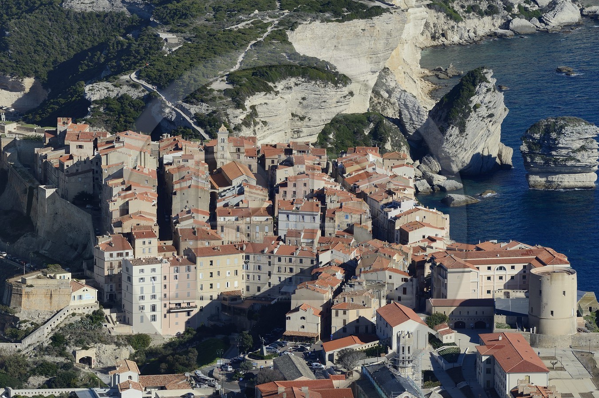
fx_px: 3940
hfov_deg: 8.7
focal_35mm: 237
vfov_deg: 5.8
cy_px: 228
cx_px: 284
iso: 400
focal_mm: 200
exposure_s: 1/800
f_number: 11
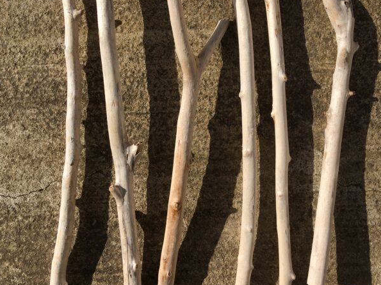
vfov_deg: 36.6
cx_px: 190
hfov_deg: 47.9
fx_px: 429
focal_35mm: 39
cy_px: 109
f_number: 2.2
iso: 25
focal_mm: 4.15
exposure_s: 1/2653
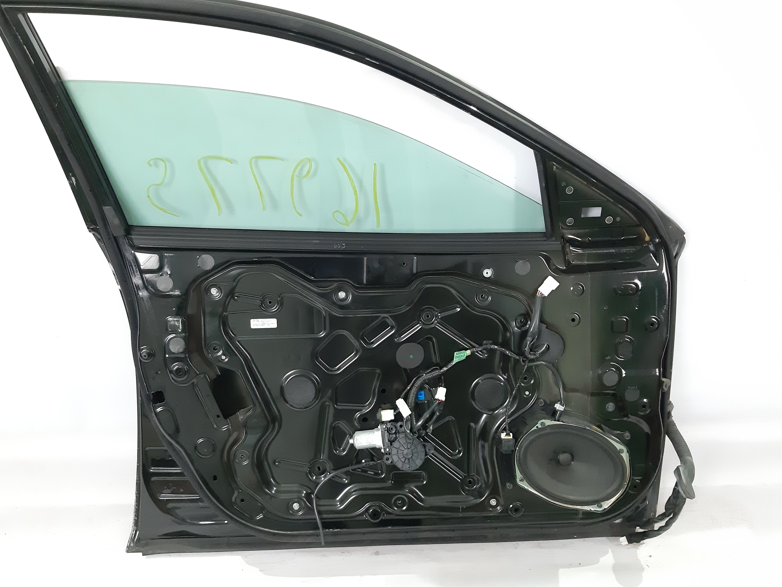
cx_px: 359
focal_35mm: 31
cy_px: 303
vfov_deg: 45.4
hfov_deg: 58.3
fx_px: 700
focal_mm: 3.93
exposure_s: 1/25
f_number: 1.7
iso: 400
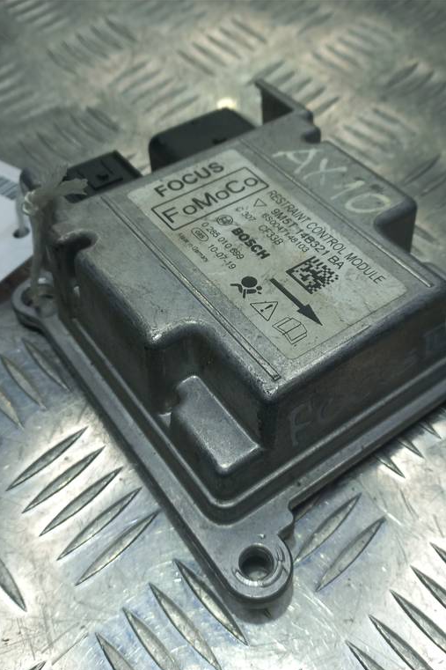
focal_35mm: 35
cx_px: 236
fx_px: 651
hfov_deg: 37.8
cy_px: 336
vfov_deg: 54.4
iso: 25
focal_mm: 4.6
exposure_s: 1/101
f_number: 1.8
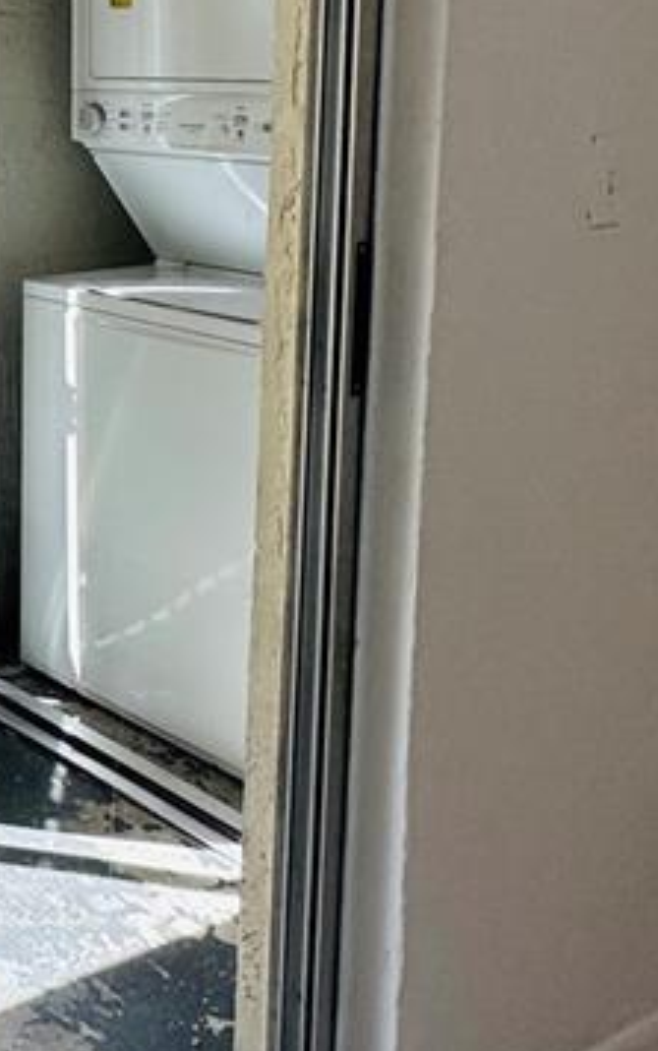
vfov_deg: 38.1
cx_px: -413
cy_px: 148
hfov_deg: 20.7
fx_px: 1432
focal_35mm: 50
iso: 40
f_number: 2.2
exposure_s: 1/187
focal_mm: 2.22
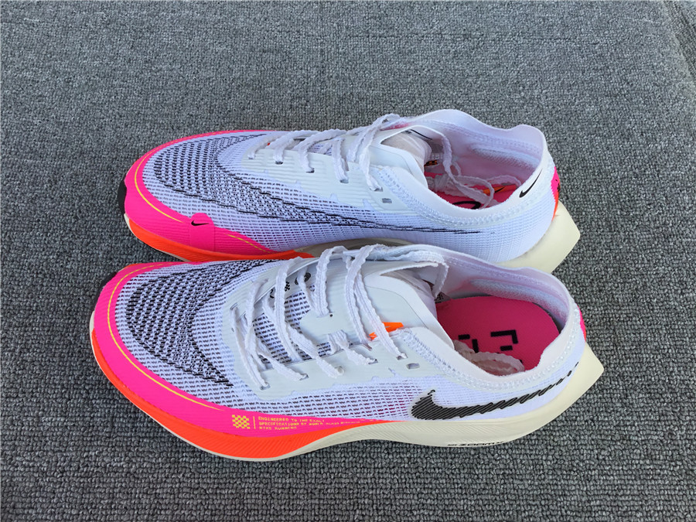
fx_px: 623
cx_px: 348
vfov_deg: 45.4
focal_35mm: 31
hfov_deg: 58.4
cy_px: 261
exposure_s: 1/240
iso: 25
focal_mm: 3.3
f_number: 2.4
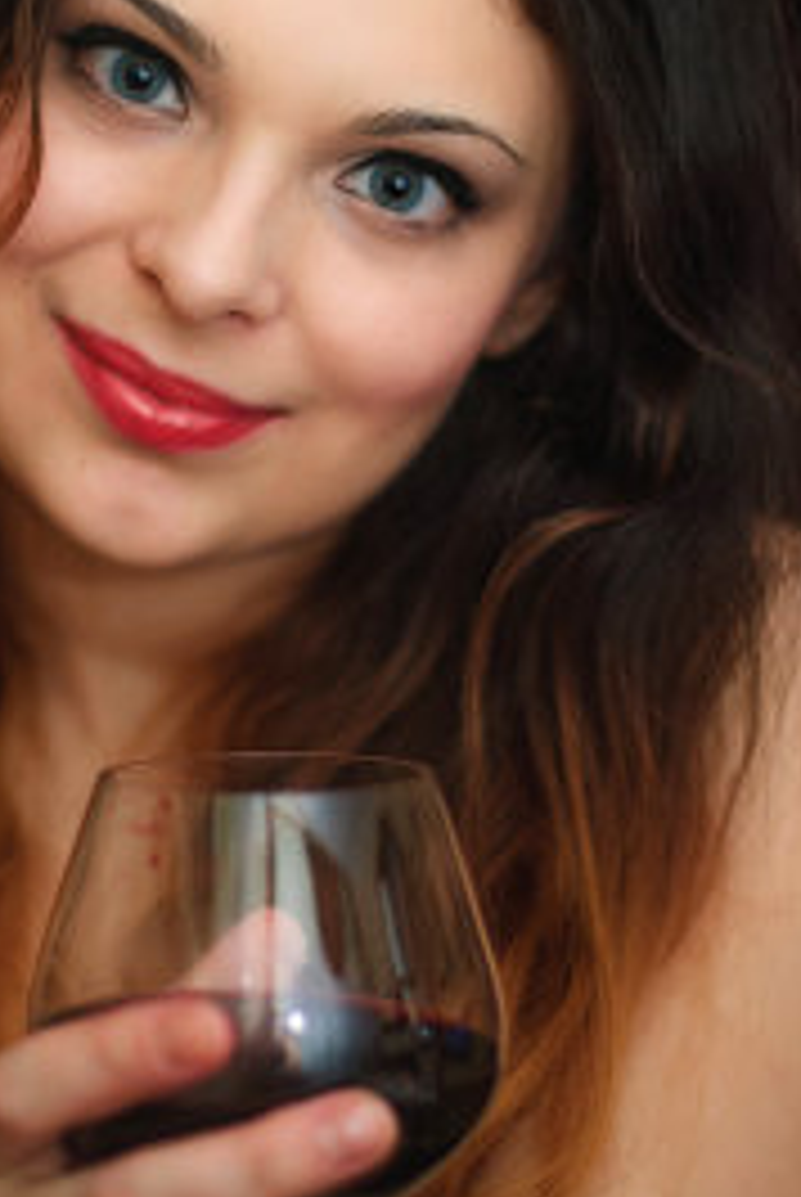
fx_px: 3628
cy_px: 394
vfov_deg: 18.7
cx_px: 236
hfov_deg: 12.6
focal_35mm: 109
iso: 100
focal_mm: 50
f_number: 2
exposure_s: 1/80
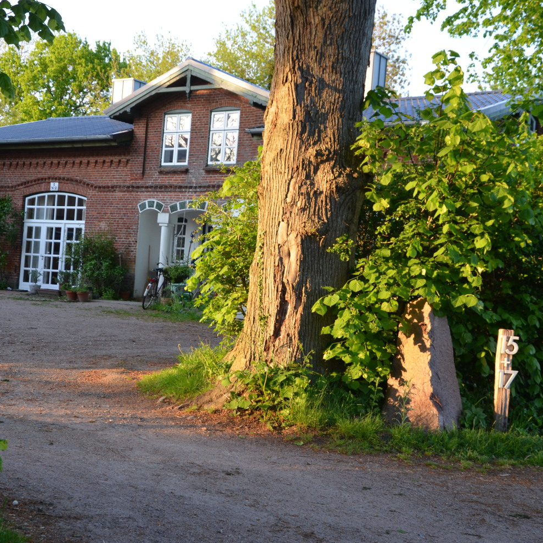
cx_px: 276
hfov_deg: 31.6
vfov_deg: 31.6
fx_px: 958
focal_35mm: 54
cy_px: 272
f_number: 5.6
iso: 400
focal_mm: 28
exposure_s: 1/125
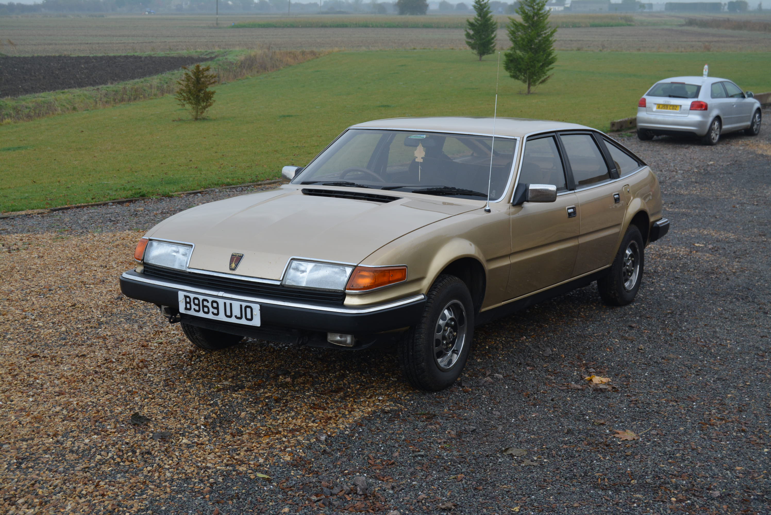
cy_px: 258
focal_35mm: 51
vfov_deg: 26.5
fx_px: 1093
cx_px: 386
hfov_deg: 38.9
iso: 360
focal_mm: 34
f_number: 5.6
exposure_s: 1/125
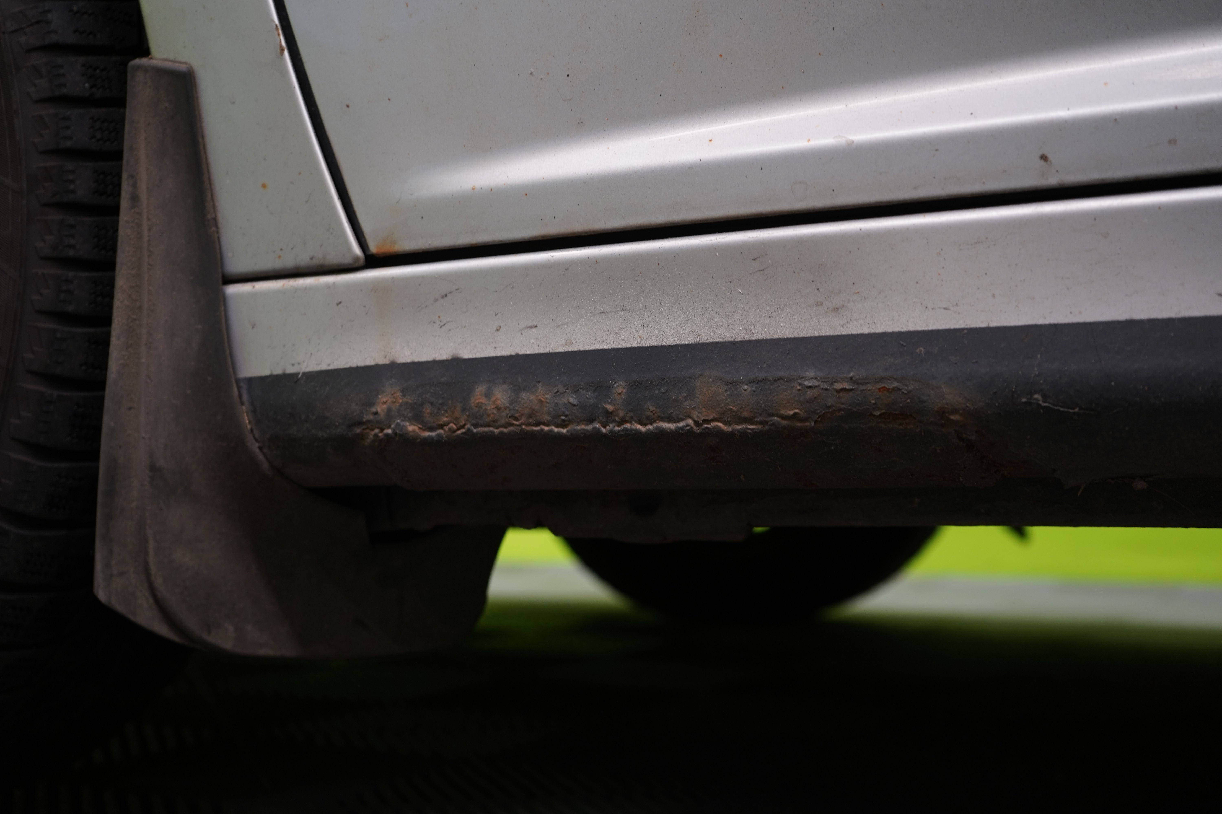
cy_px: 407
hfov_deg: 42.7
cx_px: 611
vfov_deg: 29.2
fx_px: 1561
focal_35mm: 46
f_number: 5.6
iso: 500
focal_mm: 46
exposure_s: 1/20
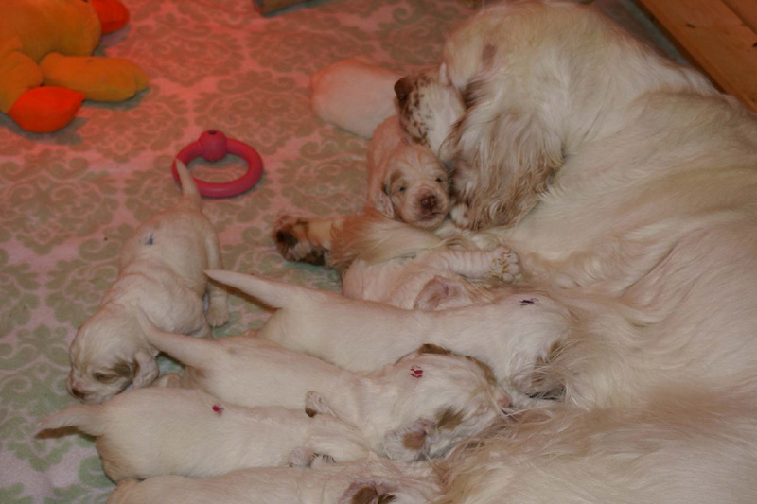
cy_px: 252
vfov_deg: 20.2
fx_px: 1419
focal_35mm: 68
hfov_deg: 29.9
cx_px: 378
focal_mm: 45
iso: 400
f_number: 5.6
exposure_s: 1/60
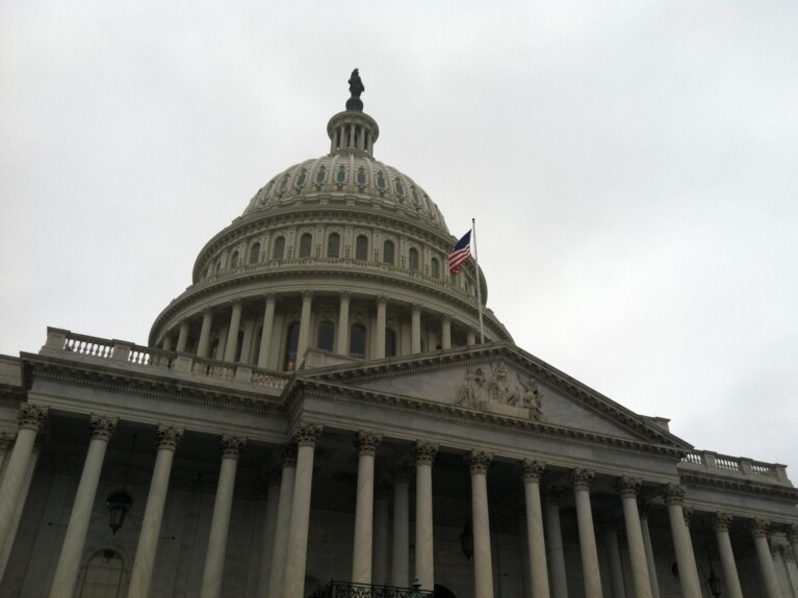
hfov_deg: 52.6
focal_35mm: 35
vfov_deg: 40.7
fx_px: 807
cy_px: 299
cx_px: 399
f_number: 2.8
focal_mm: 3.85
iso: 80
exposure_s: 1/1111
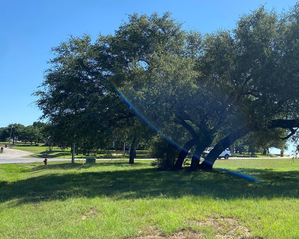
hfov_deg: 45.0
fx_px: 354
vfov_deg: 37.3
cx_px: 204
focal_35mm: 40
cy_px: 112
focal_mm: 4.25
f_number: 1.8
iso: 32
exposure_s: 1/2315
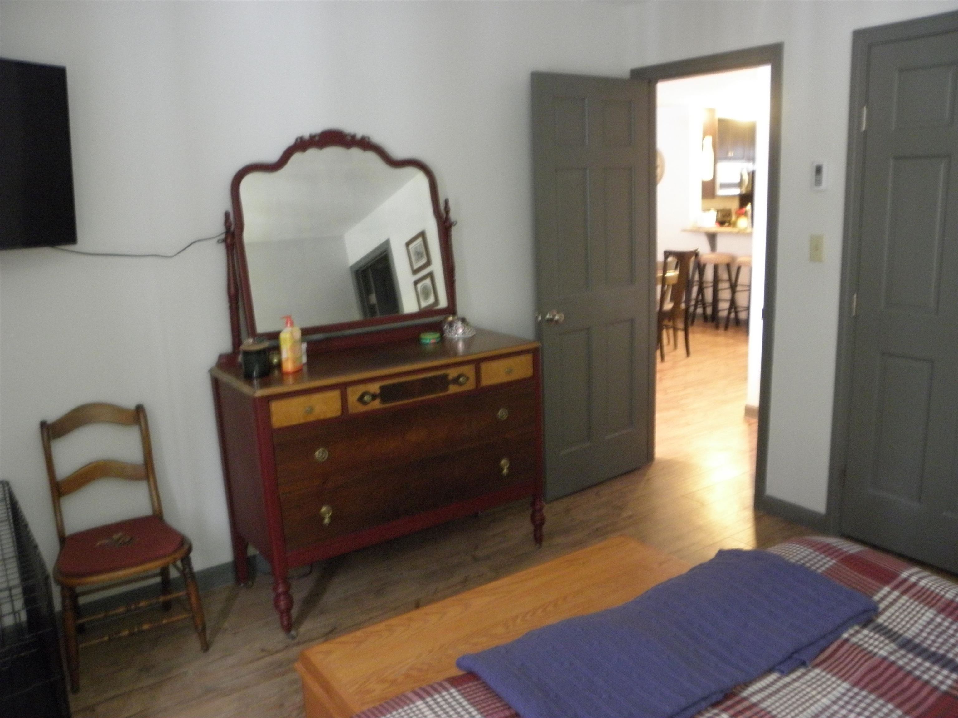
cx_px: 479
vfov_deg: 48.2
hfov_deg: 61.7
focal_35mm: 29
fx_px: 803
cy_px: 359
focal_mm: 5.16
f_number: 2.9
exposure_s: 1/2
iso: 400
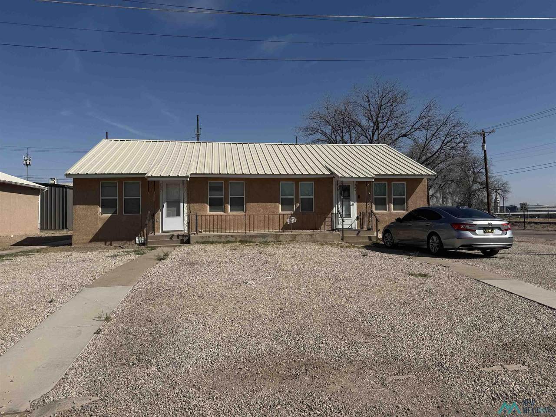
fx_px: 385
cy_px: 208
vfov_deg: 56.8
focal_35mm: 24
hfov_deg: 71.6
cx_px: 278
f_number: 1.78
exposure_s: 1/10309
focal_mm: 6.76
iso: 80
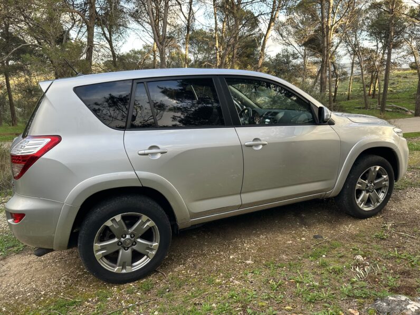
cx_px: 210
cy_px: 158
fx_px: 291
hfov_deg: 71.6
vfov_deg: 56.8
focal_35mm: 24
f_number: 1.78
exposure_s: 1/138
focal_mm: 6.86
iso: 64
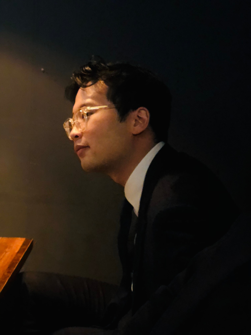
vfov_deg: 36.8
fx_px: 503
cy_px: 168
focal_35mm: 52
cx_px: 126
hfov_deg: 28.0
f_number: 2.4
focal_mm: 6
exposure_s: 1/8
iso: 250
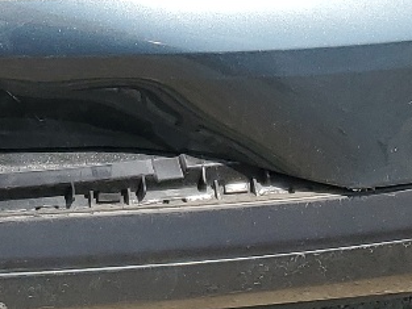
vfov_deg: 10.5
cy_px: -256
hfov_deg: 14.4
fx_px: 1584
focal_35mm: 133
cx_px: -68
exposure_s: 1/3333
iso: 50
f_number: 1.5
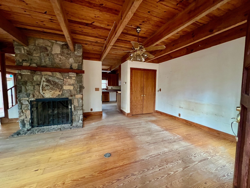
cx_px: 125
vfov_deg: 89.9
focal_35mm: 13
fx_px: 94
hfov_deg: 106.2
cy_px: 94
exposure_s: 1/60
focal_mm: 1.57
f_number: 1.8
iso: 1000
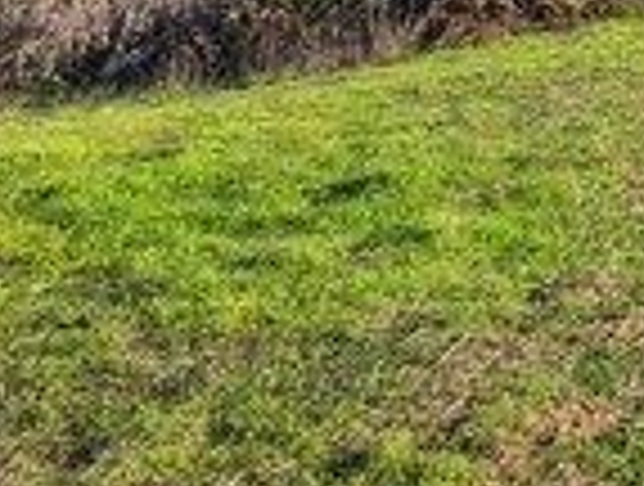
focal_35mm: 58
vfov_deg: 22.9
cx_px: 1144
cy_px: -122
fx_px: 1082
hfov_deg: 21.8
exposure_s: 1/827
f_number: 2.2
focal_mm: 2.2
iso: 50
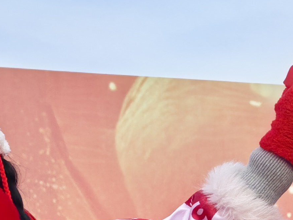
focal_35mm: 167
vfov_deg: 8.7
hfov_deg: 11.5
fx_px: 1413
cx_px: -78
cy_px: 329
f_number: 2
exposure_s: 1/4310
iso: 200
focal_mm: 6.98
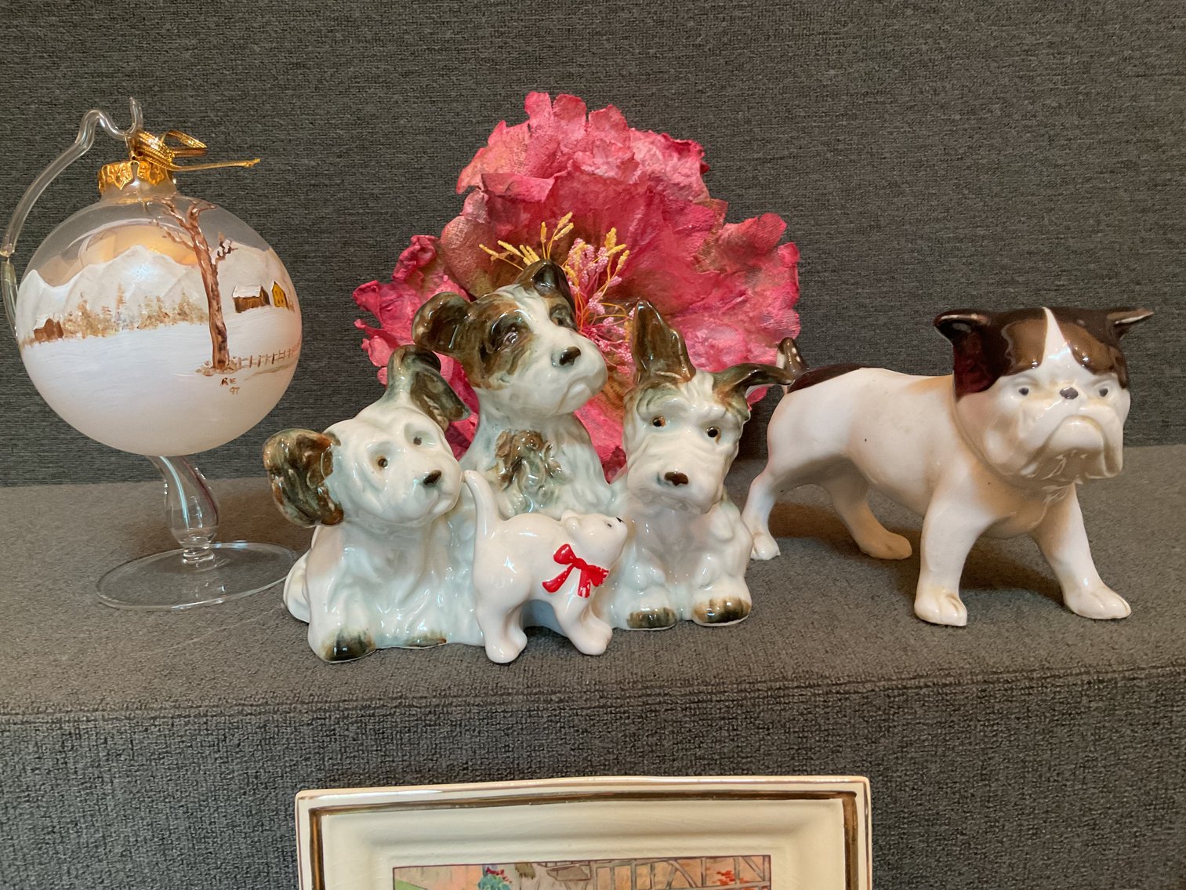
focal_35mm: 29
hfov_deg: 61.7
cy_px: 445
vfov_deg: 48.2
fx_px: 994
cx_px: 593
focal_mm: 3
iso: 250
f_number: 1.8
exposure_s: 1/60
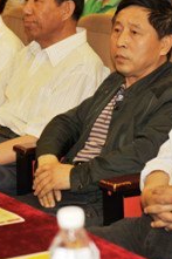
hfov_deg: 8.7
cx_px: 50
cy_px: 74
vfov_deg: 13.0
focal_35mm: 158
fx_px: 1134
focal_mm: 70
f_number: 5
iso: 250
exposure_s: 1/60
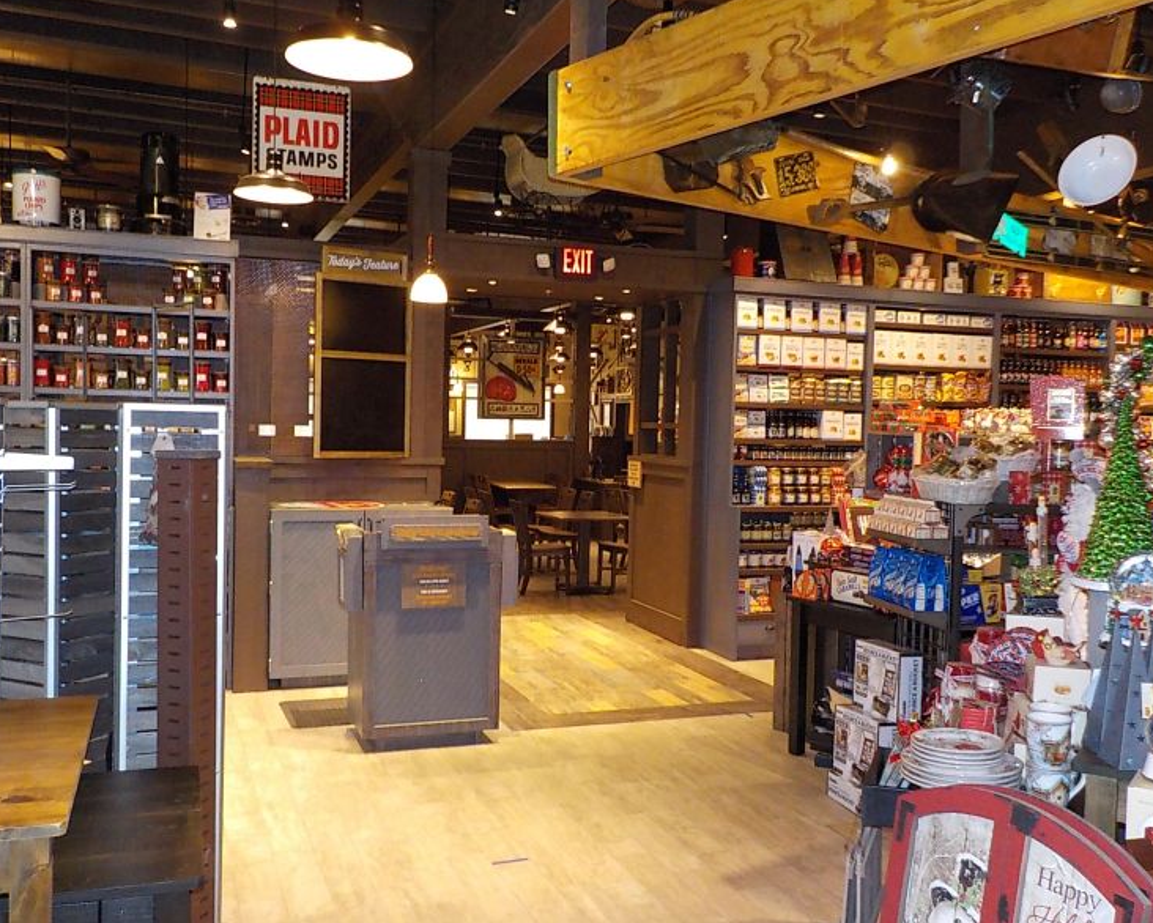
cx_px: 591
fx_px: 1092
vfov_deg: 45.8
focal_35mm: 32
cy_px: 454
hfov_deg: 55.6
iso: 500
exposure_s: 1/30
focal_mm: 4.1
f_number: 3.3
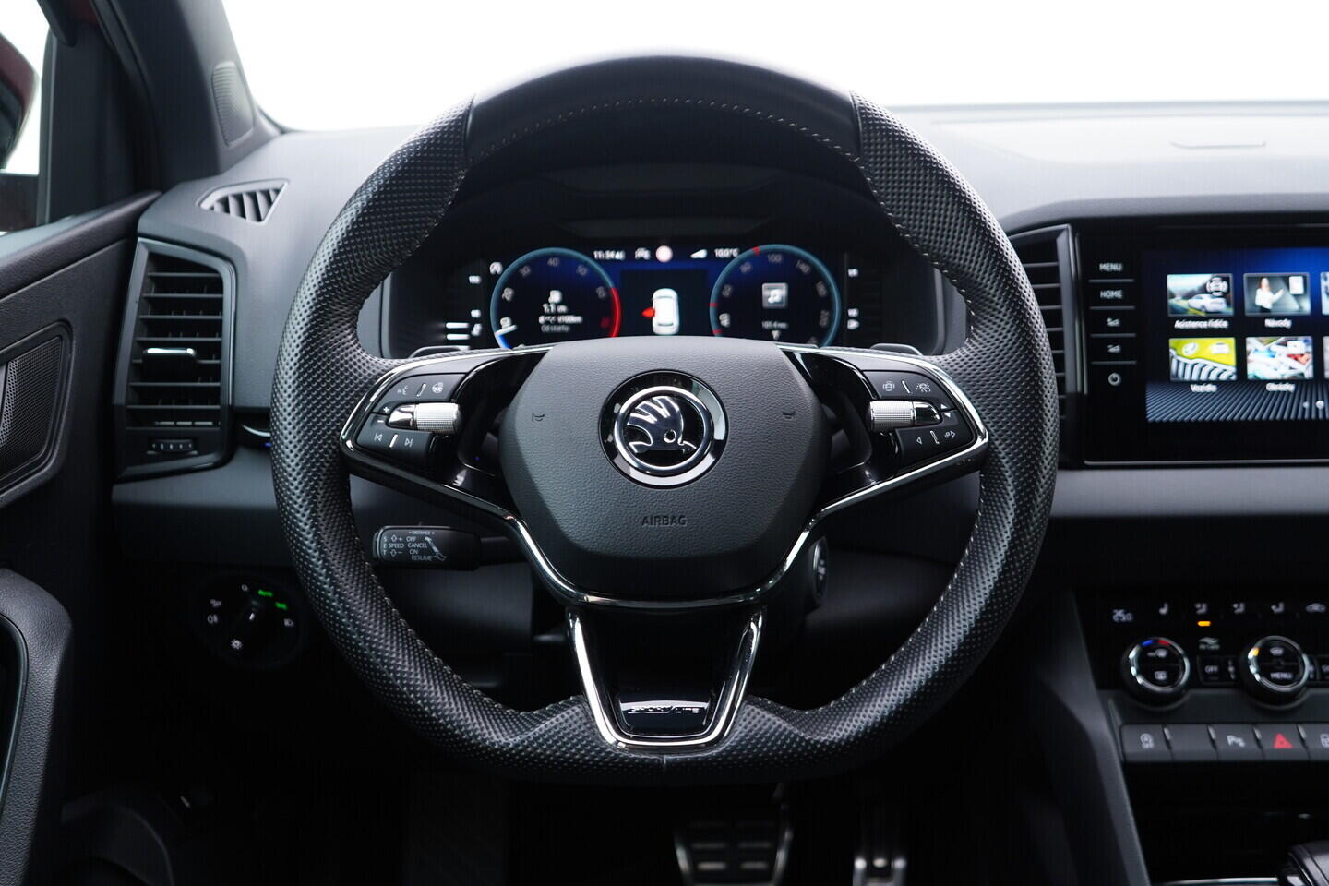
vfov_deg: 36.9
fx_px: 1329
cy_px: 443
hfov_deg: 53.1
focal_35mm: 36
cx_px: 664
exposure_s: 1/40
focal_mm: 24
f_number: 2.8
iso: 320
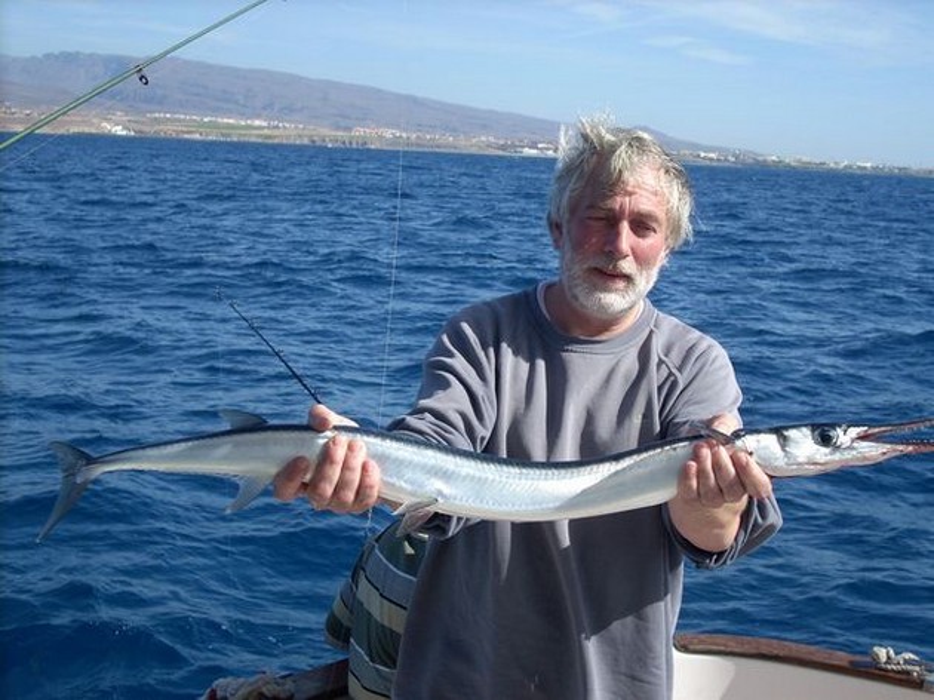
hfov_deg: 35.6
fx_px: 1456
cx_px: 467
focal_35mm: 54
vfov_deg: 27.0
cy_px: 350
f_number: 6.9
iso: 64
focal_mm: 9
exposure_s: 1/193
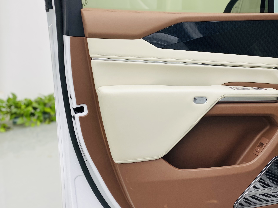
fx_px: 329
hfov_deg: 45.3
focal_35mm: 41
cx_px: 176
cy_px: 72
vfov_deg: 34.9
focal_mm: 4.25
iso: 50
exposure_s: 1/100
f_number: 1.8
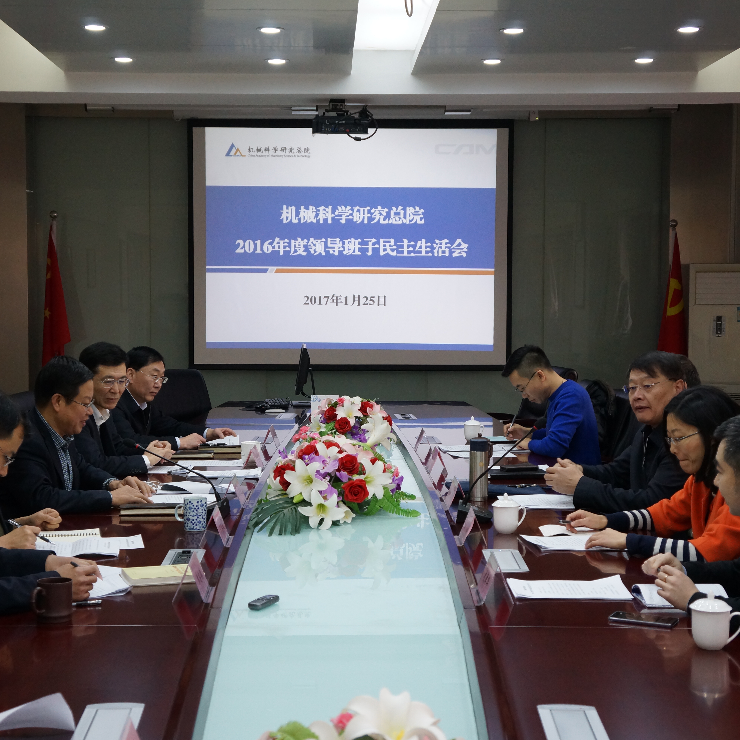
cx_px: 338
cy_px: 373
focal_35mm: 62
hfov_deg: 27.7
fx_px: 1500
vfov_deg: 27.7
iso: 1000
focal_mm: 32
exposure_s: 1/60
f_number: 4
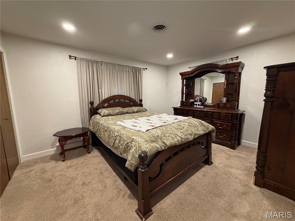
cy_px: 110
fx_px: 119
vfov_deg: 85.7
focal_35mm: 14
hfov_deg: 102.1
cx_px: 148
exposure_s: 1/60
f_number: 2.2
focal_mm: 2.22
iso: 320
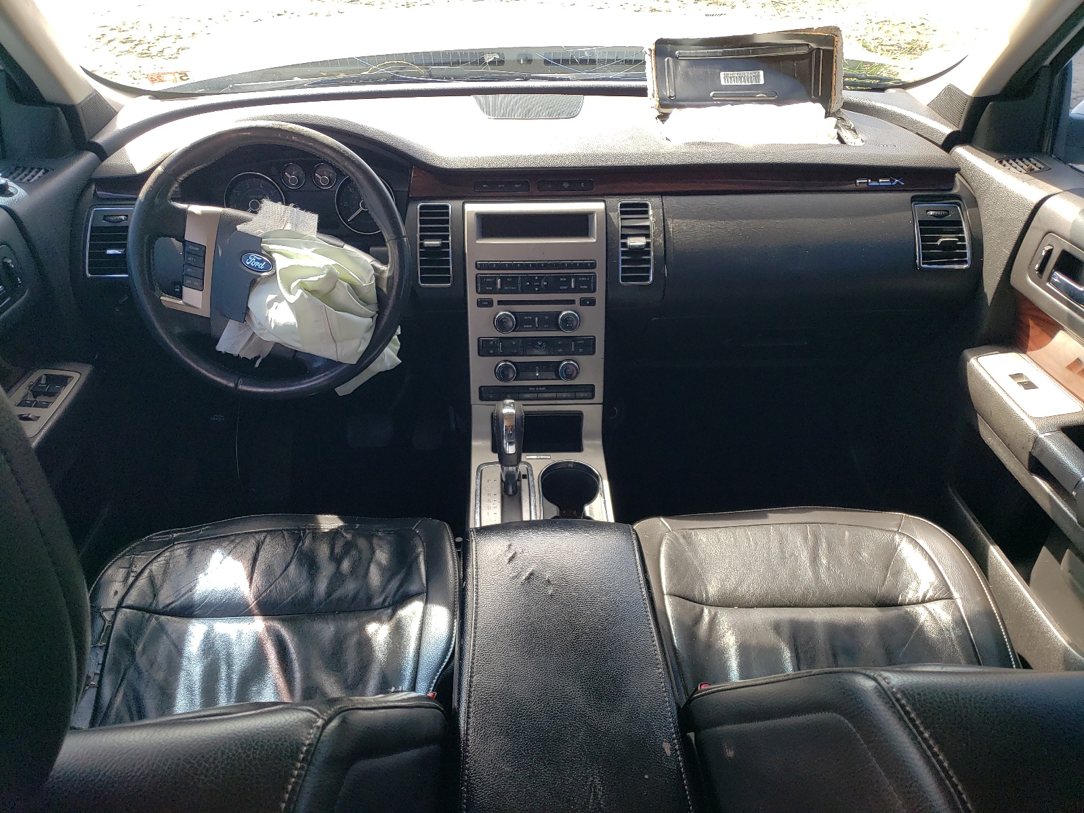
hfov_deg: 67.3
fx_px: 814
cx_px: 542
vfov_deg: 53.1
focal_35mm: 26
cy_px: 406
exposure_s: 1/222
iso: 50
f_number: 1.5
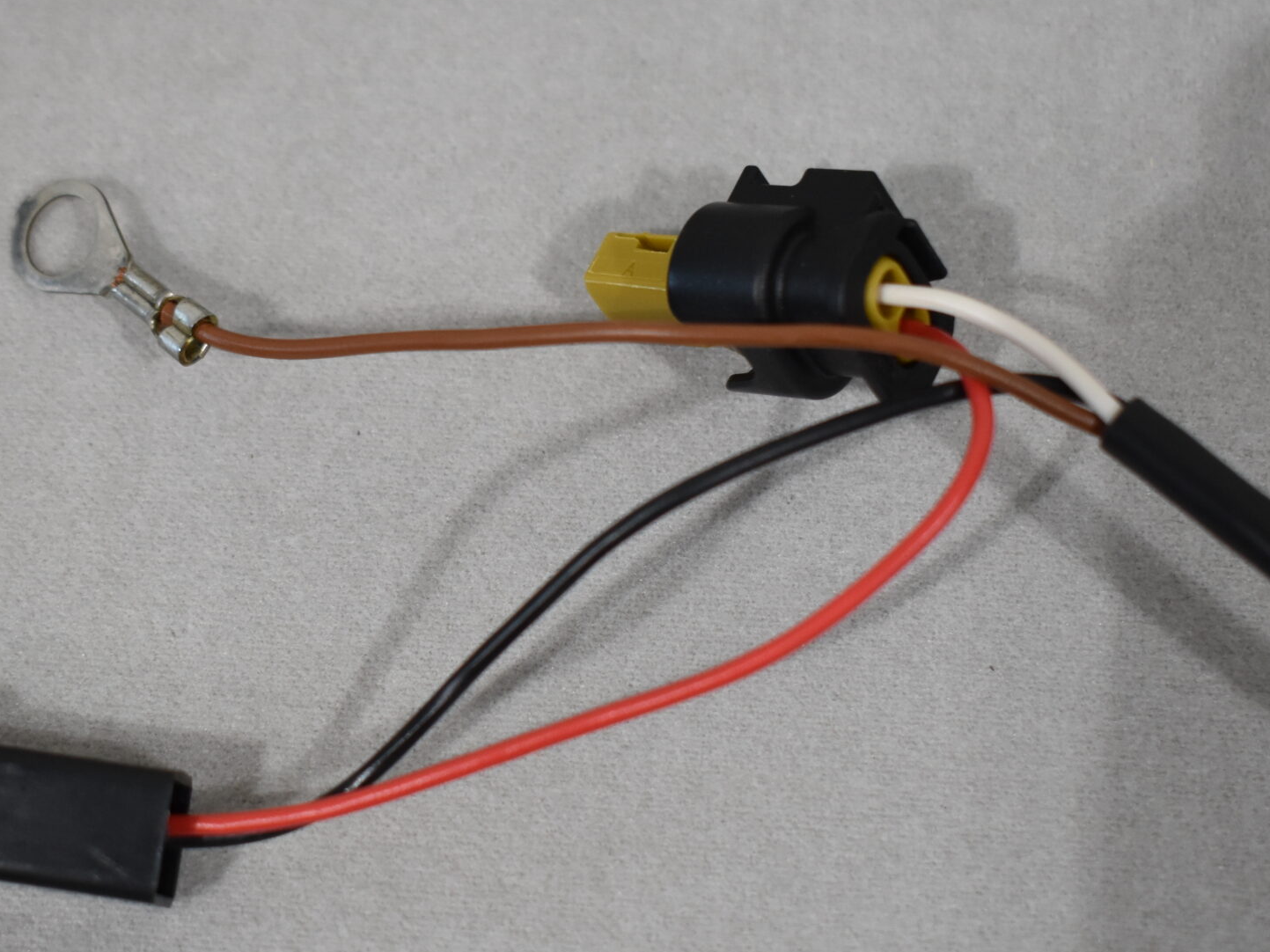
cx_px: 488
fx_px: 3192
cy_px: 555
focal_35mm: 87
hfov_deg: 22.5
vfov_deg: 17.0
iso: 800
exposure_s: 1/250
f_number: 4.5
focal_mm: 34
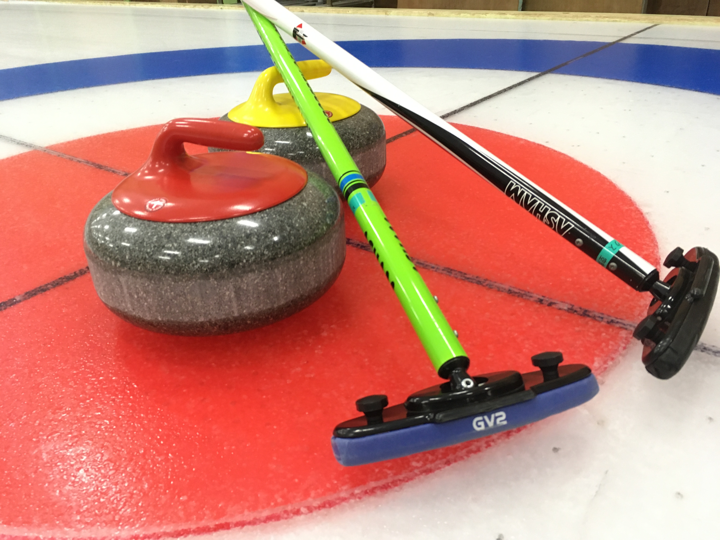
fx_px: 603
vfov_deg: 48.2
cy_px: 270
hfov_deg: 61.7
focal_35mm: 29
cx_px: 360
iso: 125
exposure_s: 1/30
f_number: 2.2
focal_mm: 4.15
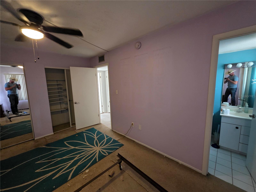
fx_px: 96
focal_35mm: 13
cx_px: 128
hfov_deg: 106.2
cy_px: 96
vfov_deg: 89.9
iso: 640
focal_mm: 2.2
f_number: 1.9
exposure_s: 1/60
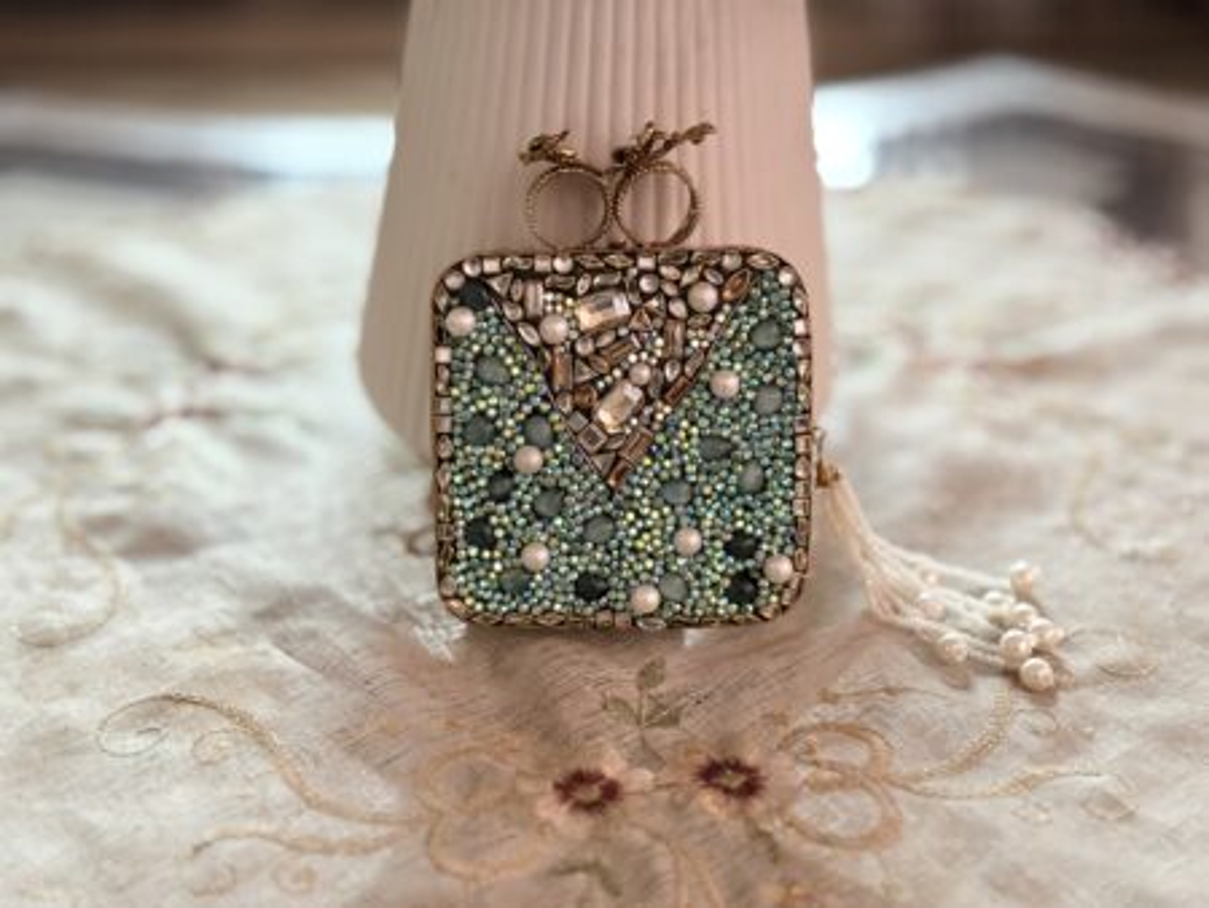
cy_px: 454
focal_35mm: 48
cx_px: 604
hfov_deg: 39.6
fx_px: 1677
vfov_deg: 30.3
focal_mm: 6.76
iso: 250
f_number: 1.78
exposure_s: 1/41
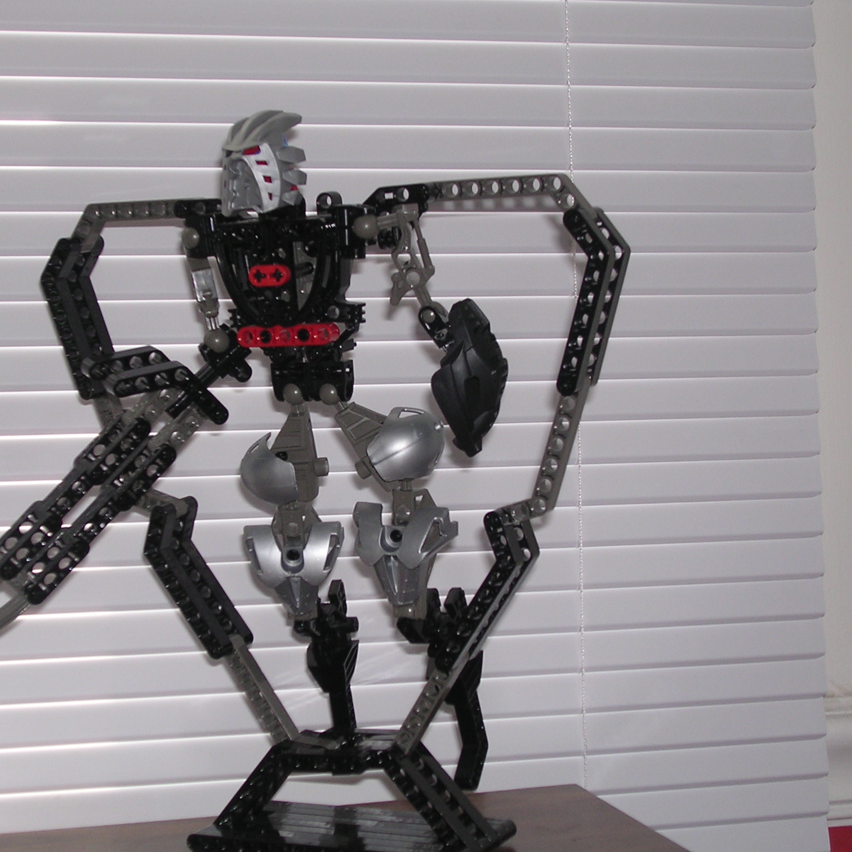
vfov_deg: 24.3
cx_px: 338
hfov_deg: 24.3
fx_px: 1977
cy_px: 426
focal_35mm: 71
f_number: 3.4
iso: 100
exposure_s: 1/60.1
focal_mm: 9.1
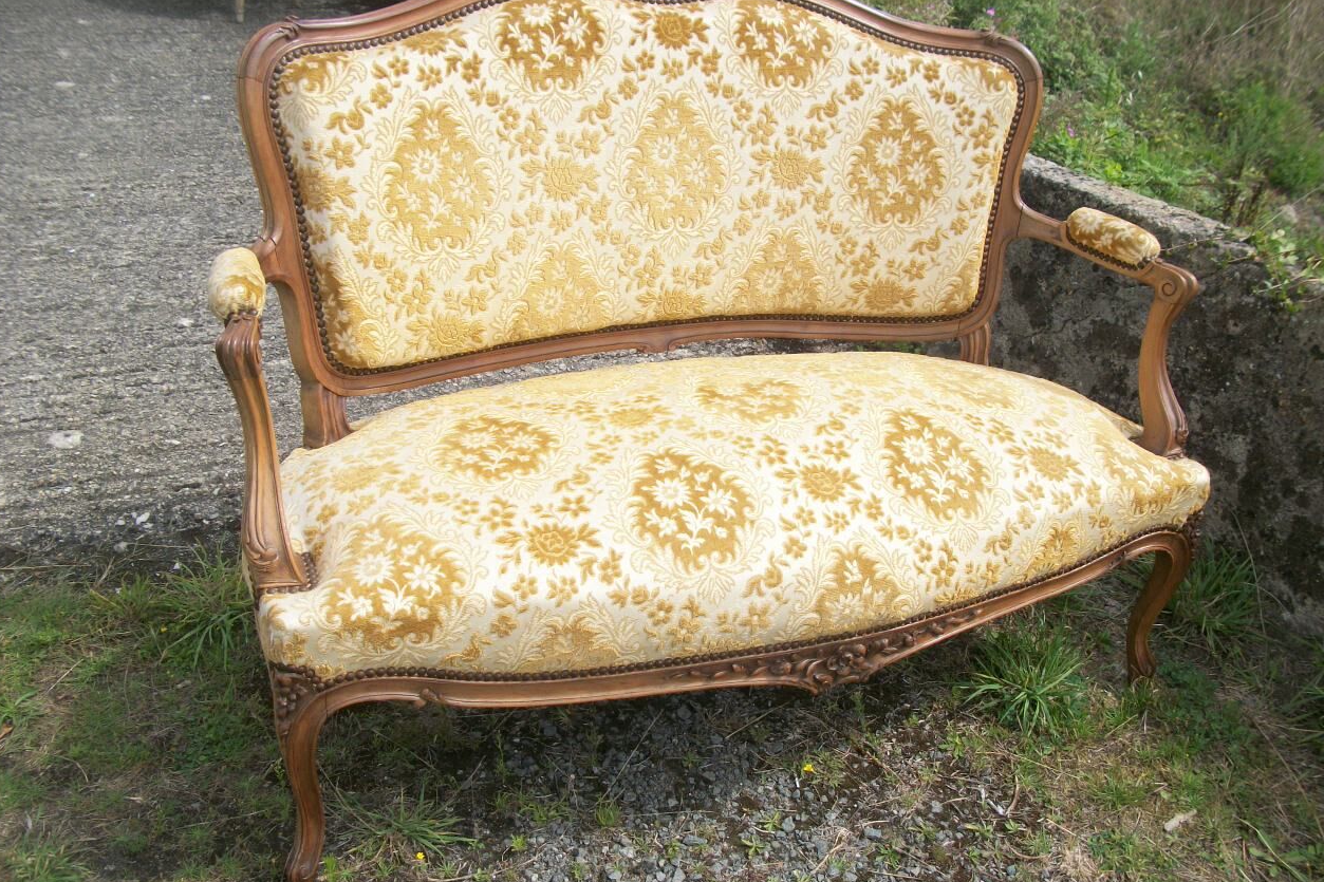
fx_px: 1250
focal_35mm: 34
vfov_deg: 38.8
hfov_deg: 55.8
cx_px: 665
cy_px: 481
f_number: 8.8
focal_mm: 5.7
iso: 80
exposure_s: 1/160
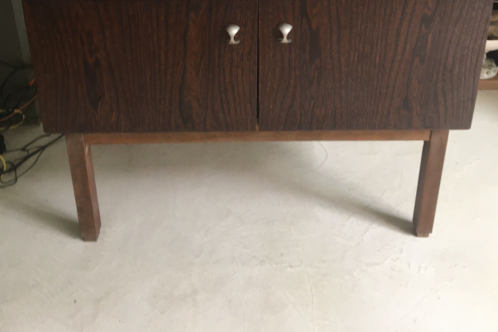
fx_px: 567
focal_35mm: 41
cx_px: 248
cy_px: 1
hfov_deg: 47.4
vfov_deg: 30.4
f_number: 2.2
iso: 100
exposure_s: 1/33
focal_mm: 4.15
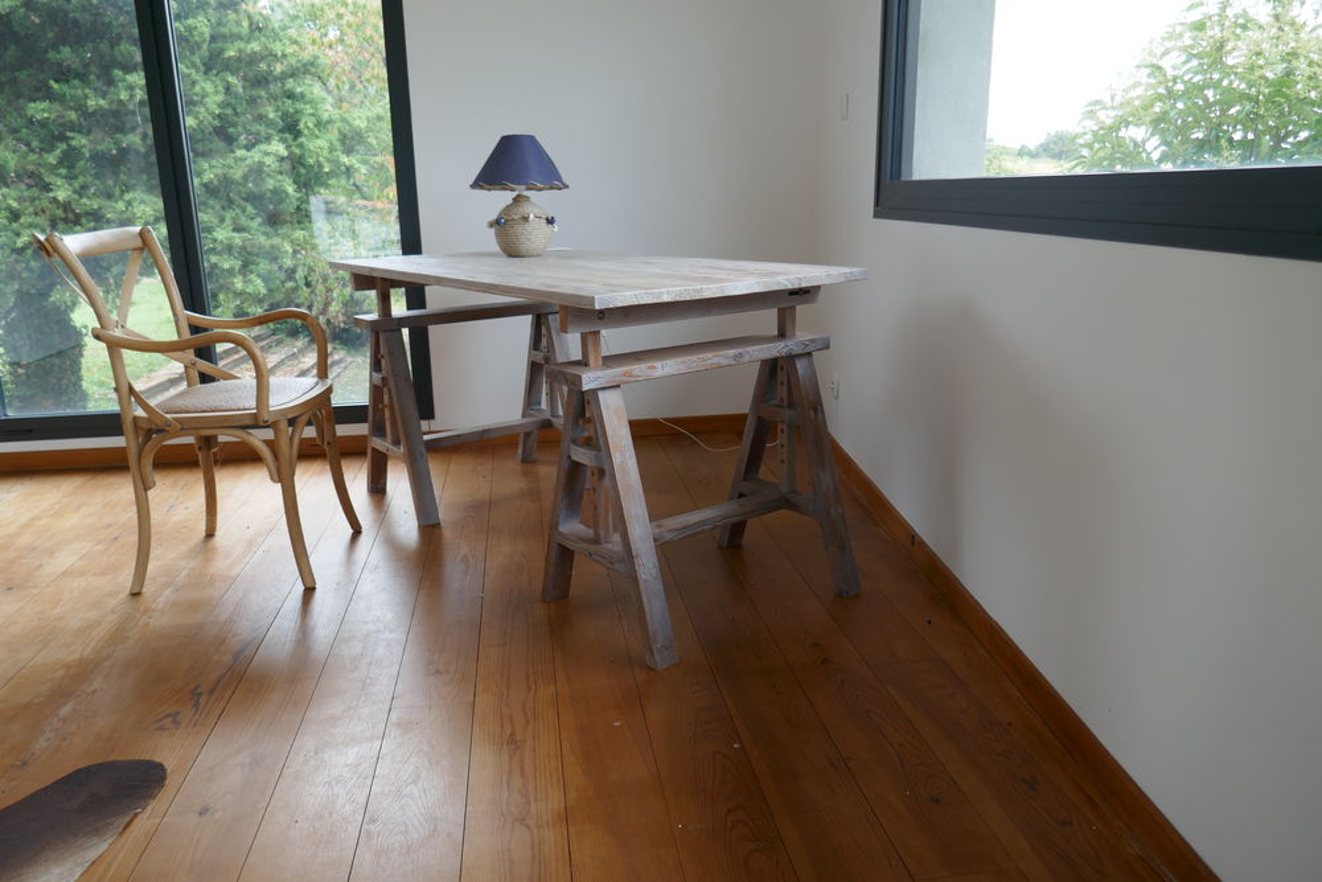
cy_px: 441
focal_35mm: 25
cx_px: 661
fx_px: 918
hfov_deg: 71.5
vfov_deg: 51.3
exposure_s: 1/60
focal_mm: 9.1
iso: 125
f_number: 2.8
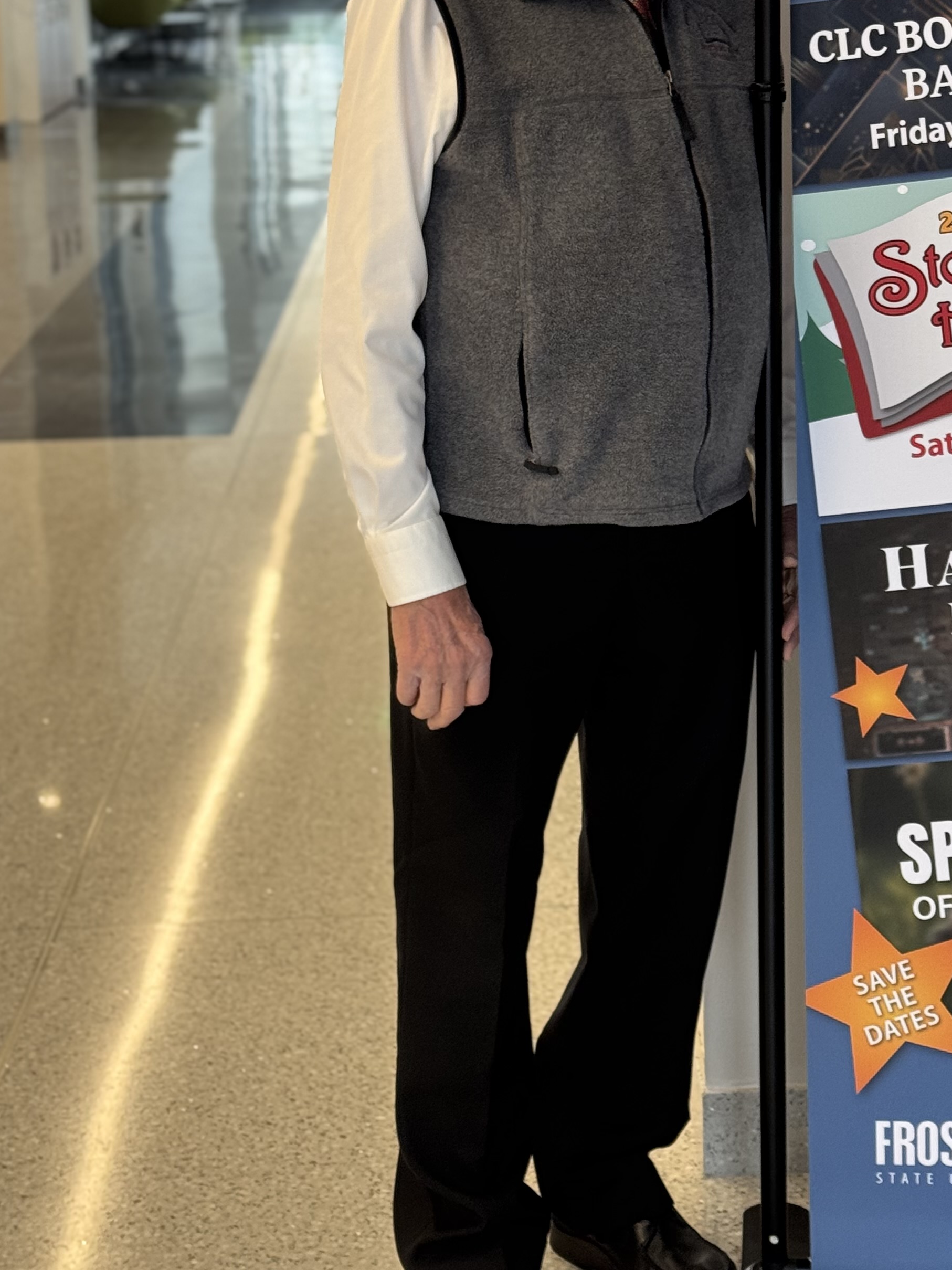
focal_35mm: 80
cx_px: 554
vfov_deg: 24.3
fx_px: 2934
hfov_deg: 18.4
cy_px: 431
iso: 100
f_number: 1.78
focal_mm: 6.76
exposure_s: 1/81
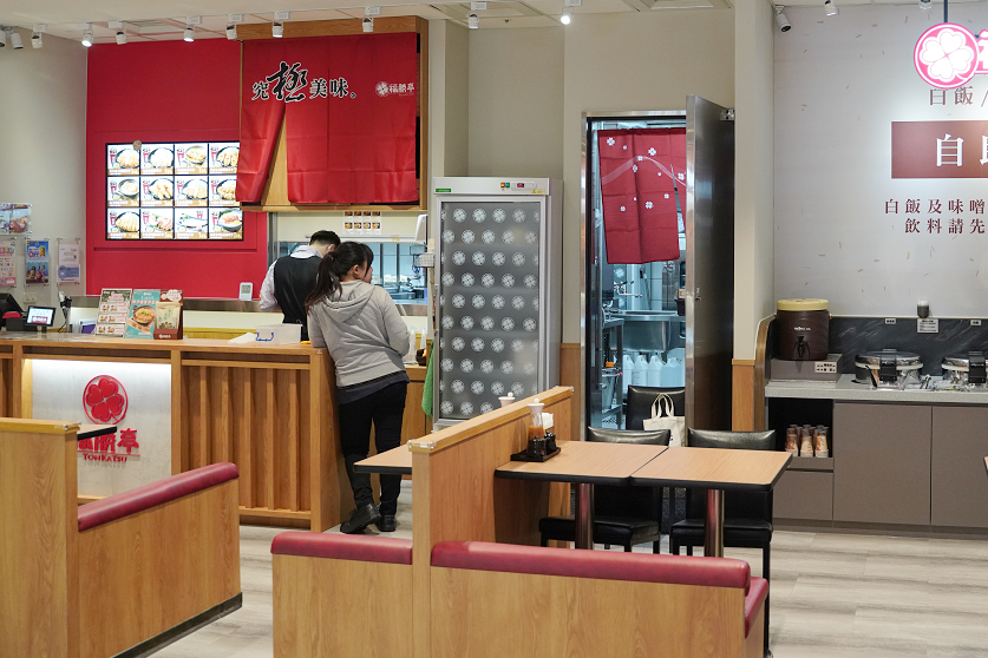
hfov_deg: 44.6
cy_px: 237
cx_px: 679
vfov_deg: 31.0
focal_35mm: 43
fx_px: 1180
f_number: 3.2
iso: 1600
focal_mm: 30
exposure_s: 1/160
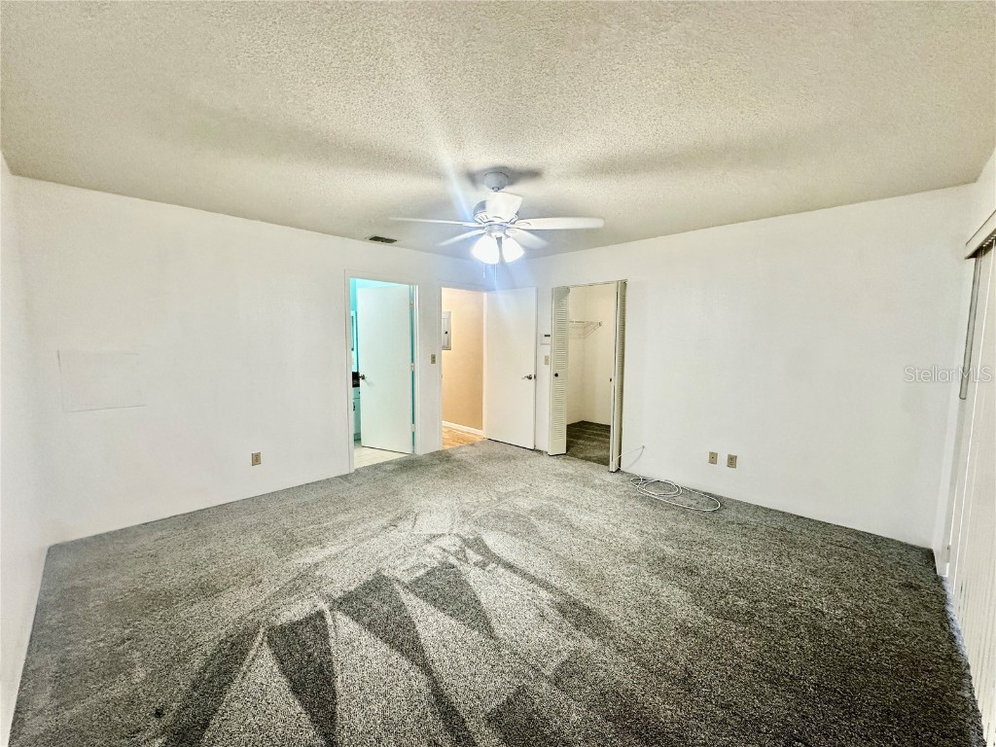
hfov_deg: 102.1
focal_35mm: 14
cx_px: 498
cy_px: 374
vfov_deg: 85.7
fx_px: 403
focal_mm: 2.22
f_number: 2.2
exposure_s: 1/60
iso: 160
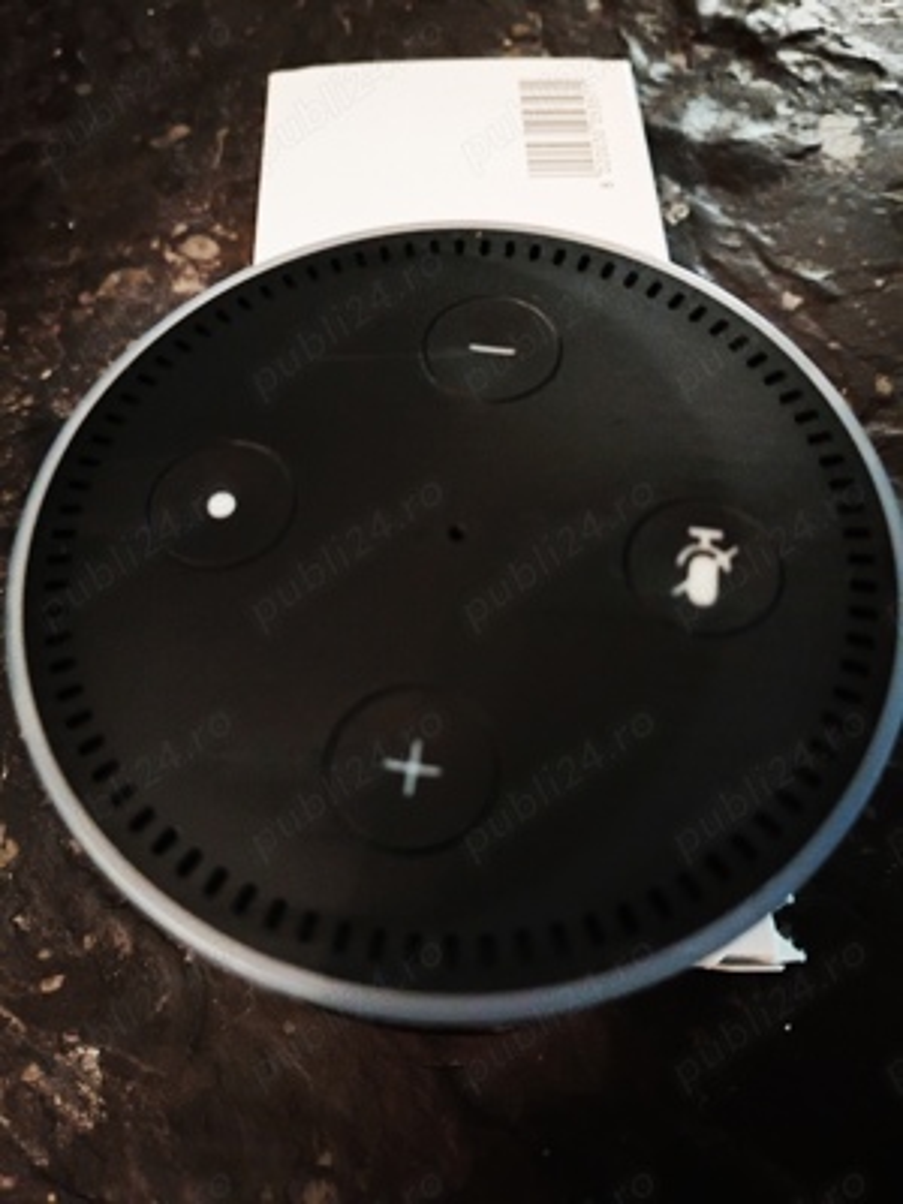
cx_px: 452
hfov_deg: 53.1
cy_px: 602
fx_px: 904
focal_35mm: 26
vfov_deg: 67.3
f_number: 1.9
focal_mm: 4.95
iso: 4598
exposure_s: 1/14.3
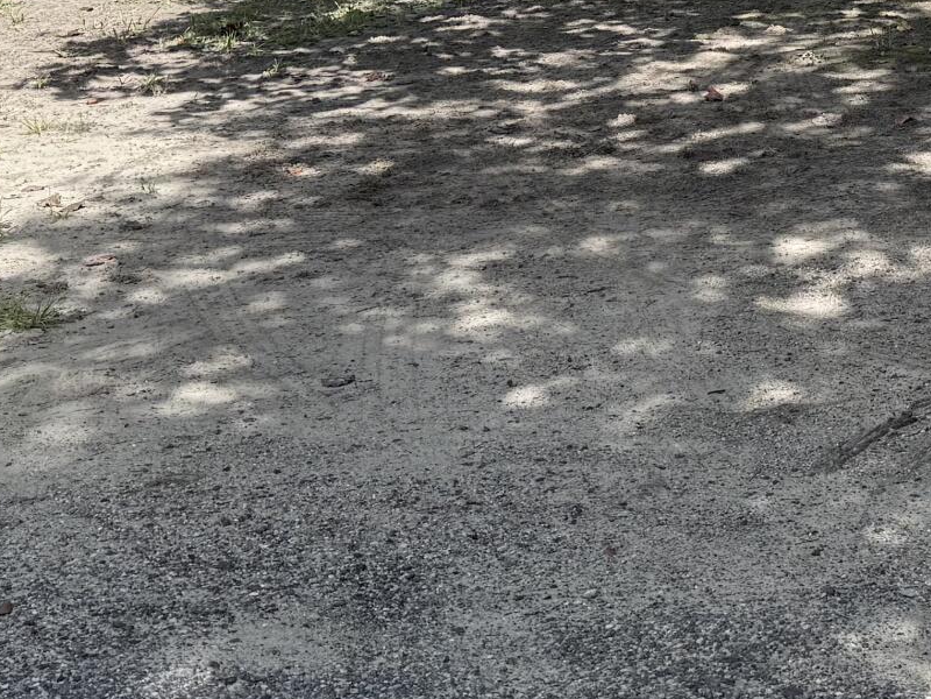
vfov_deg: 15.8
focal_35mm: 90
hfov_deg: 20.5
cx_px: 1079
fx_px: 2421
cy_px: -118
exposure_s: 1/1812
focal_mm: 6.76
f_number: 1.78
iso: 100
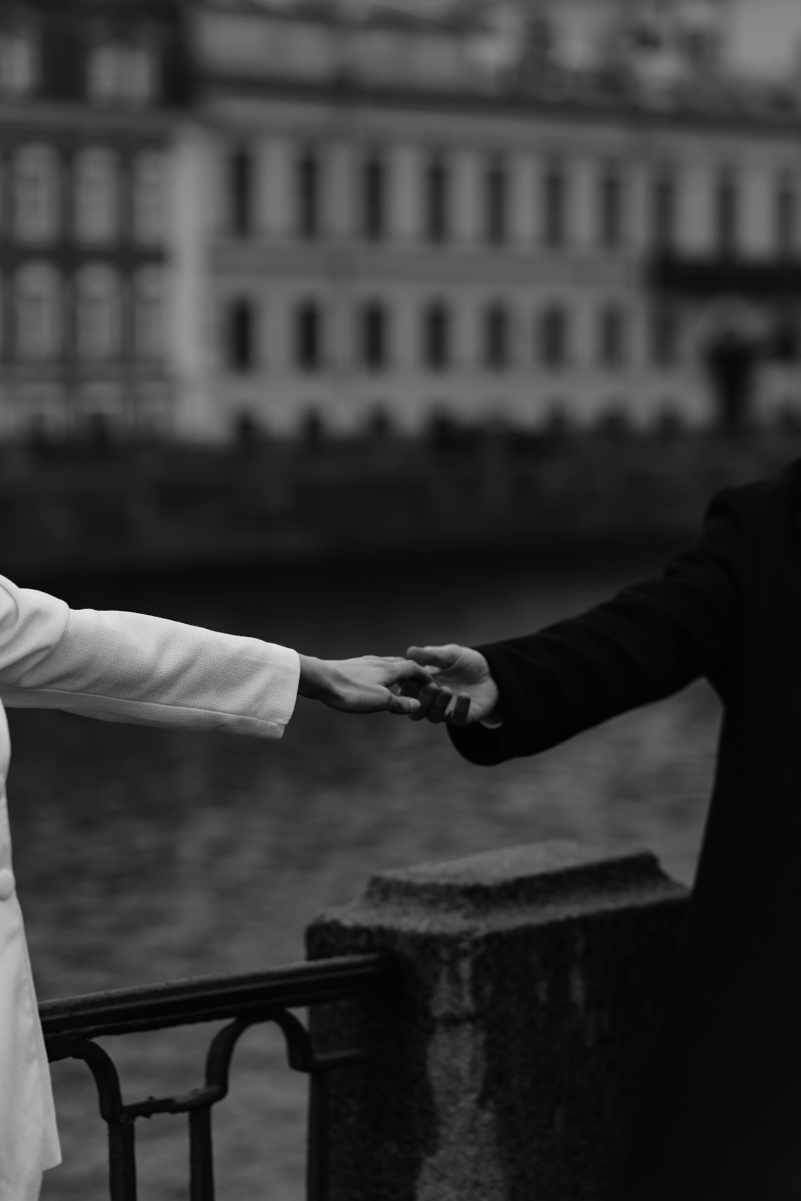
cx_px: 400
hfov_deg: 16.1
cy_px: 600
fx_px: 2837
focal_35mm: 85
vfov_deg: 23.9
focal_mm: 85
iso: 125
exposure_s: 1/400
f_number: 2.2
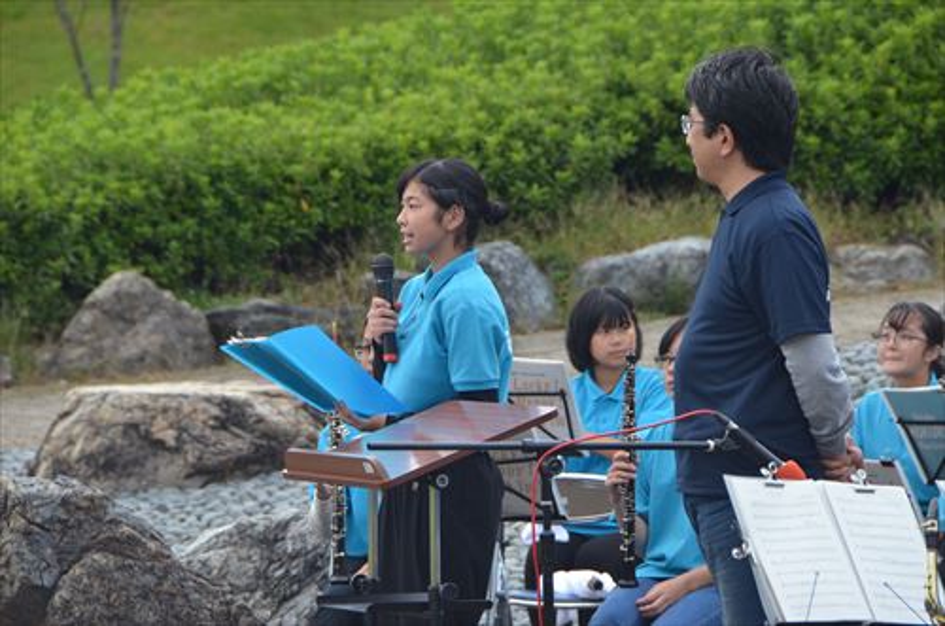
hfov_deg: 6.9
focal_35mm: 300
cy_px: 313
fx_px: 7857
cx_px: 472
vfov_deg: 4.6
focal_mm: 200
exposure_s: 1/250
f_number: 8
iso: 640
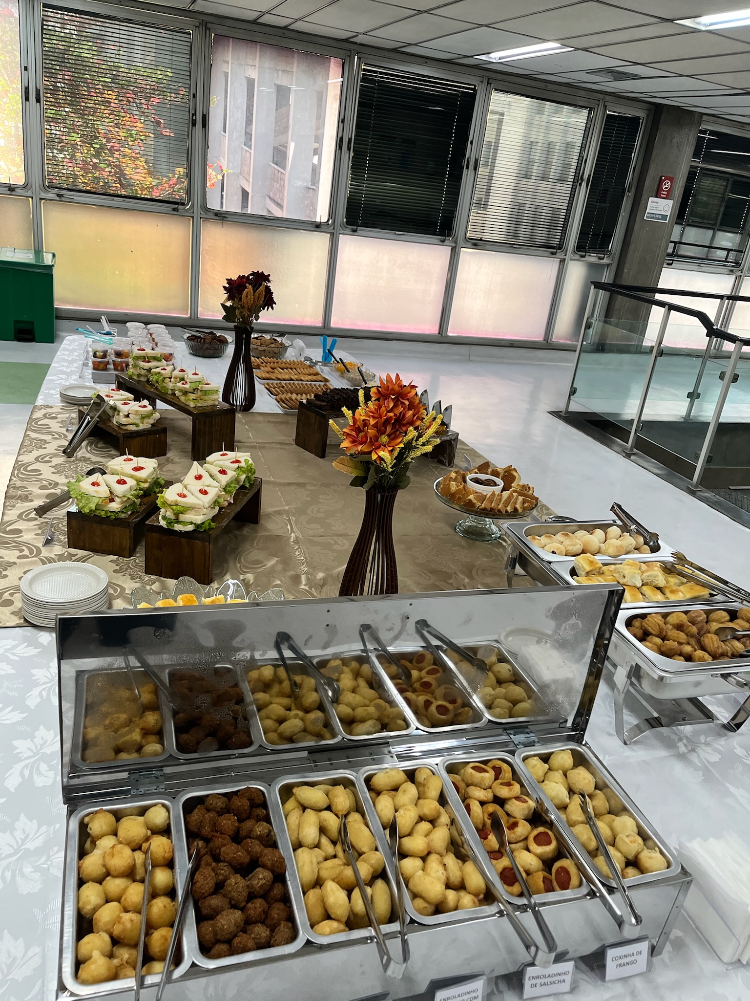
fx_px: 751
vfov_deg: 67.3
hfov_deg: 53.1
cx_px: 375
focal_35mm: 26
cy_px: 500
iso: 125
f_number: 1.6
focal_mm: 5.1
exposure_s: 1/120
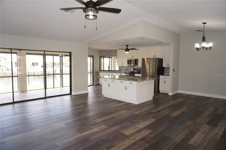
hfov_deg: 73.8
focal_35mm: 24
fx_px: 150
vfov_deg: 53.0
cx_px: 113
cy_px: 75
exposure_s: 1/160
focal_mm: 16
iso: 500
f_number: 4
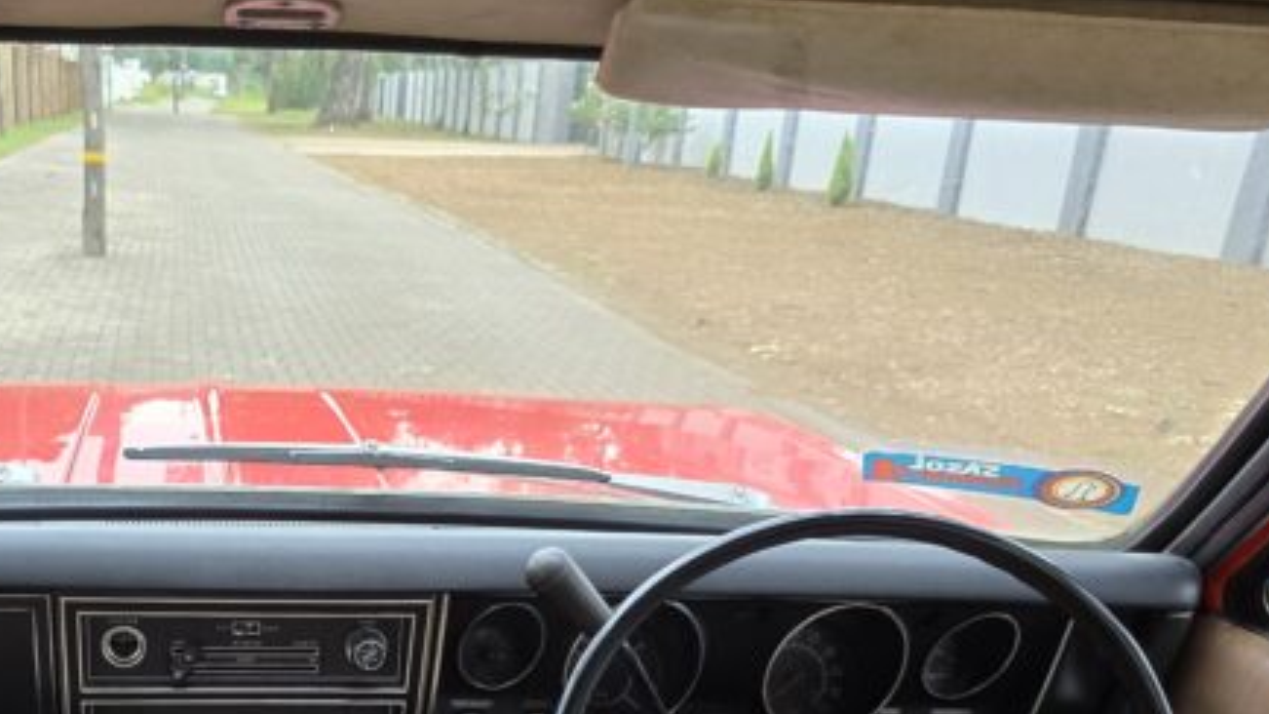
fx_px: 1548
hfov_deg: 43.2
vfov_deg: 24.5
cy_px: 748
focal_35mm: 46
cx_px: 325
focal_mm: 6.3
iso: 160
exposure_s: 1/180
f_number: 1.7
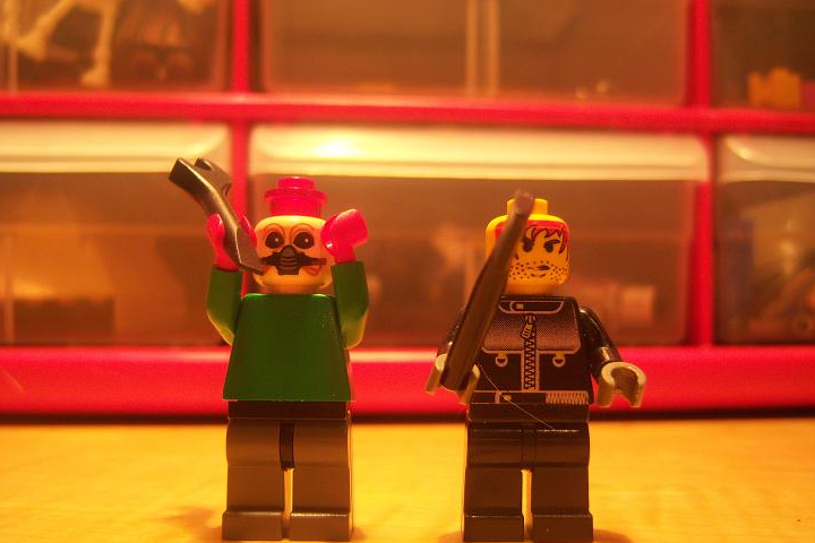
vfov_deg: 35.0
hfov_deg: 50.7
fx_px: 860
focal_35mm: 38
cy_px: 295
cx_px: 408
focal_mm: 7.5
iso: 160
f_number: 2.8
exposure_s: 1/25
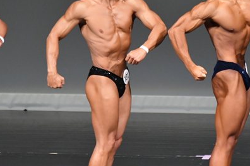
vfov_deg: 2.2
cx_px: 191
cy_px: 65
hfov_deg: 3.3
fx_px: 4277
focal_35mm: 616
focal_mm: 210
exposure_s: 1/400
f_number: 5.6
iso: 5000
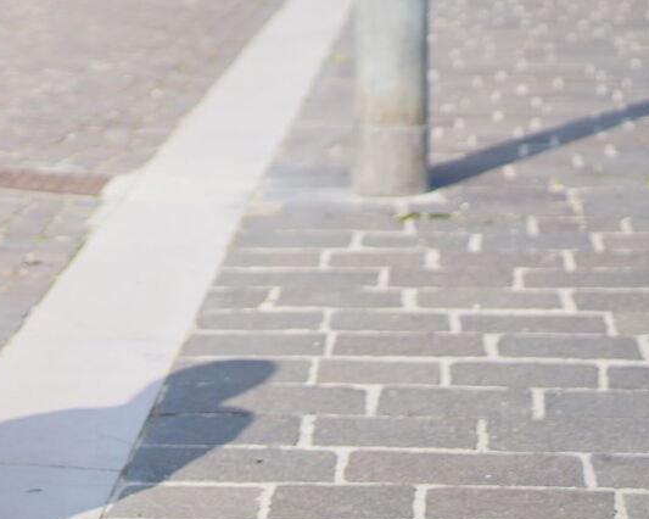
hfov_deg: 12.3
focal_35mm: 148
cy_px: 38
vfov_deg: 10.4
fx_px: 2842
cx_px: -360
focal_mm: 35
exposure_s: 1/8000
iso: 100
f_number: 1.4
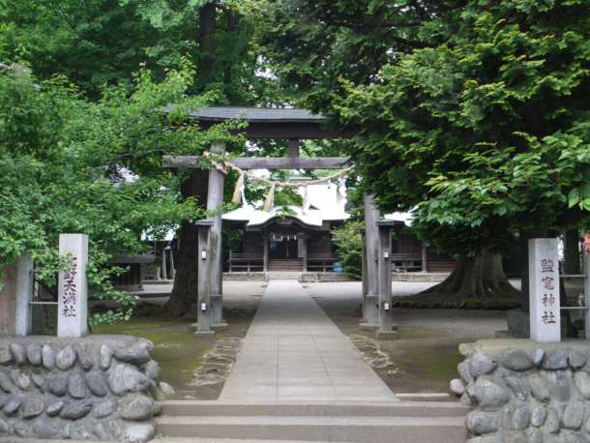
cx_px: 295
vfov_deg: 36.0
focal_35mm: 40
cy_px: 222
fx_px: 682
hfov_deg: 46.8
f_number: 4.5
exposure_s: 1/30
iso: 125
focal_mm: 20
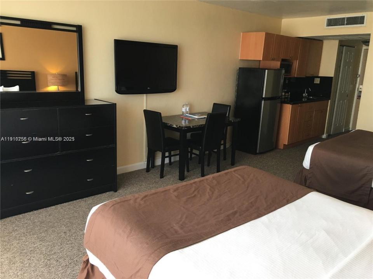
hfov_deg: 61.7
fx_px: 312
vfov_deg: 48.2
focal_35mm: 29
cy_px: 140
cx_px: 186
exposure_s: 1/30
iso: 40
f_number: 2.2
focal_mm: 4.15
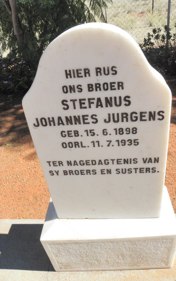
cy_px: 142
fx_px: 215
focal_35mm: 28
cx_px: 104
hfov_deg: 44.4
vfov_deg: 66.5
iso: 200
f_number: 5.6
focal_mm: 4.6
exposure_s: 1/800
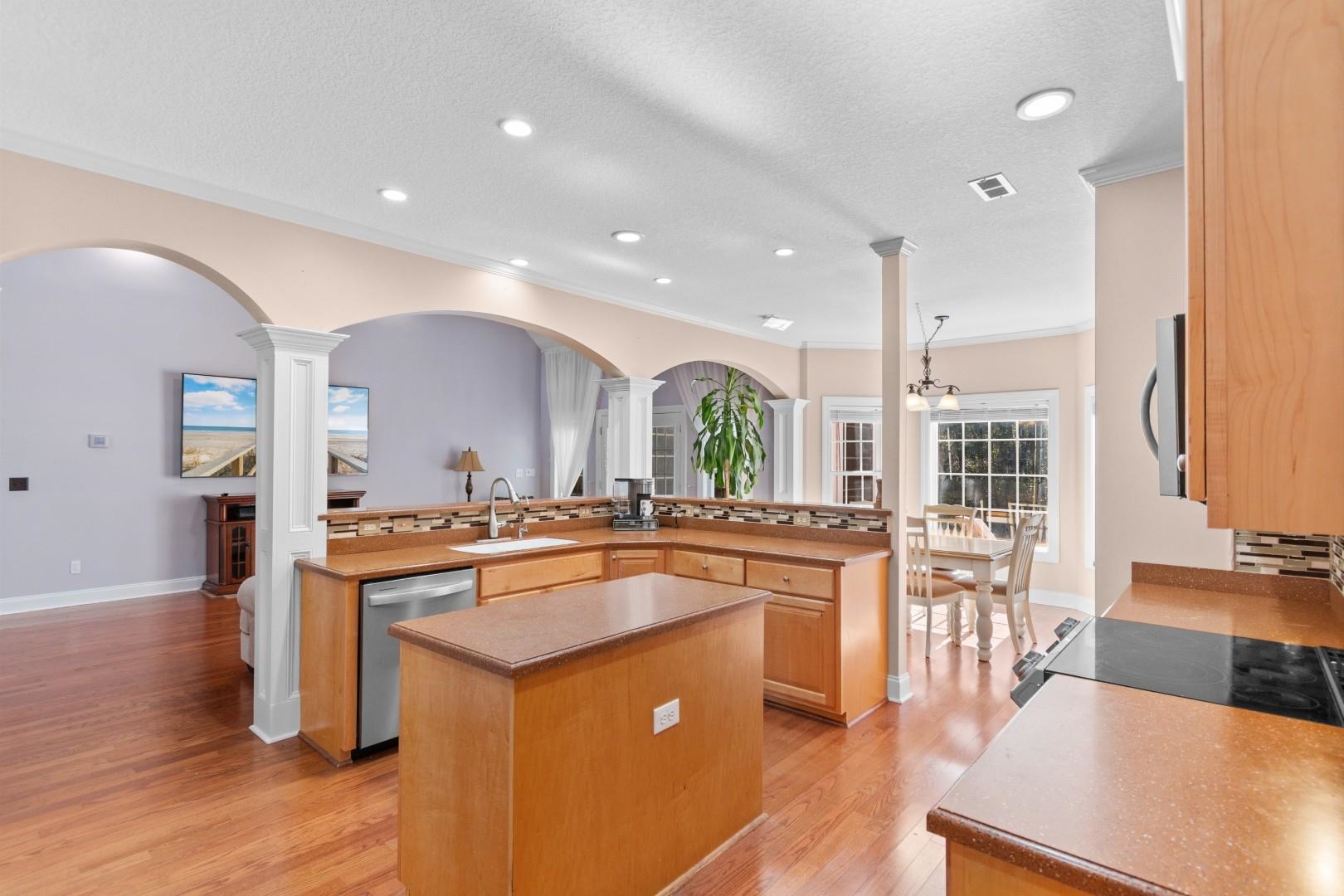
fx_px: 635
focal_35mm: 17
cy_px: 448
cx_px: 672
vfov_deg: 70.4
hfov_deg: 93.3
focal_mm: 11.5
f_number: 4.8
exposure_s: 1/8
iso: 100
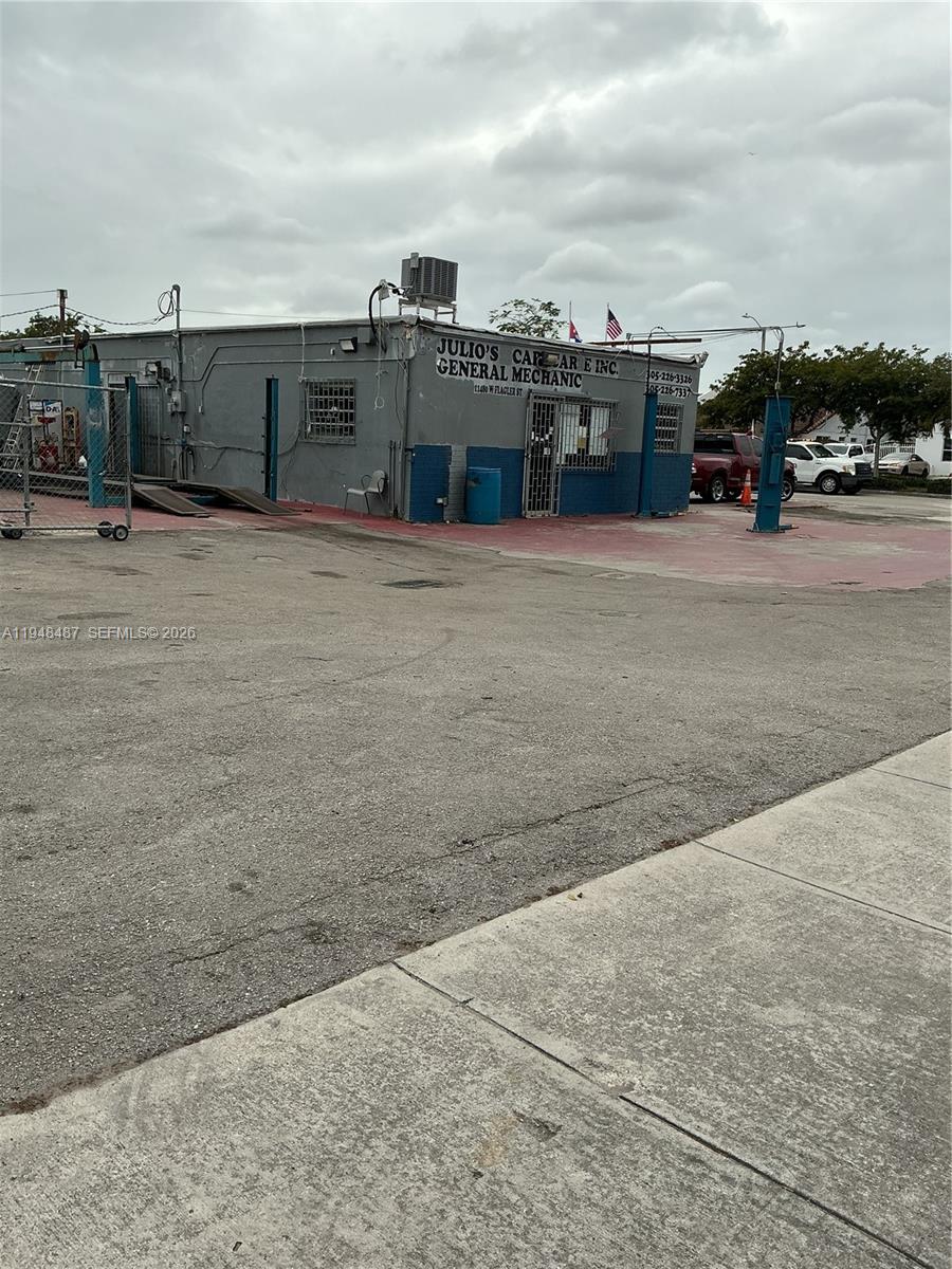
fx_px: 1063
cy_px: 634
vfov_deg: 61.7
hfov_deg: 48.2
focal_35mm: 29
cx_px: 476
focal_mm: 3
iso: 25
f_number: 1.8
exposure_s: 1/1786
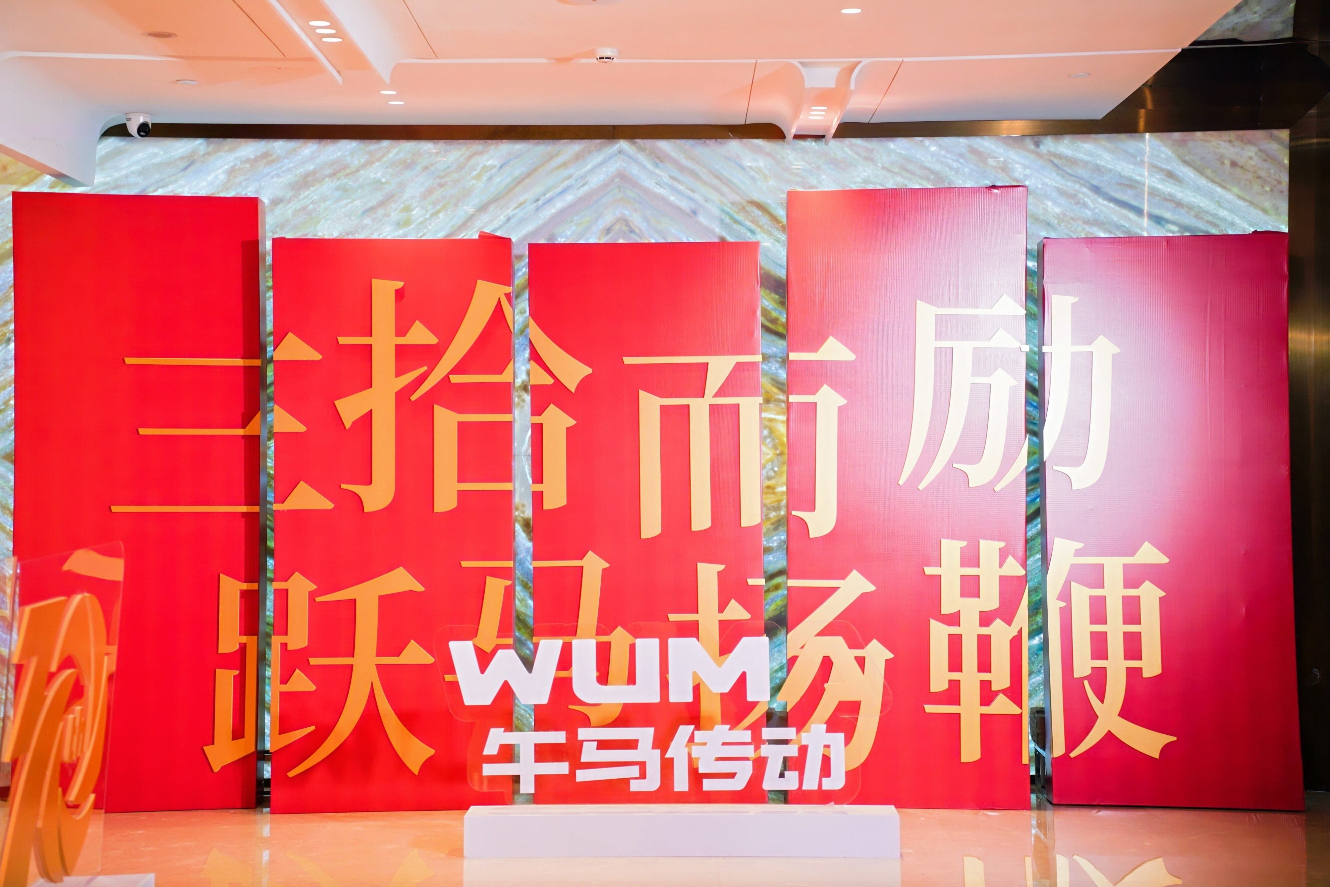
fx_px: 2660
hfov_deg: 28.1
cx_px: 665
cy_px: 444
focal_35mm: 72
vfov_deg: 18.9
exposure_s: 1/161
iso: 200
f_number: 2.8
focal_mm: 72
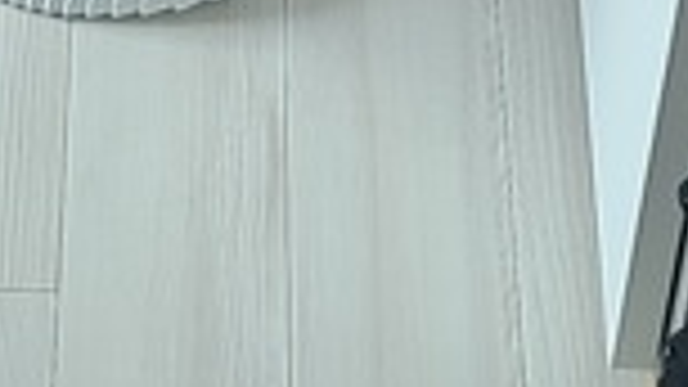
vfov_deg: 5.7
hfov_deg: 10.9
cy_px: -785
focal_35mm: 197
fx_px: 3593
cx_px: 211
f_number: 1.8
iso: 64
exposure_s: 1/60
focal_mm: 5.4
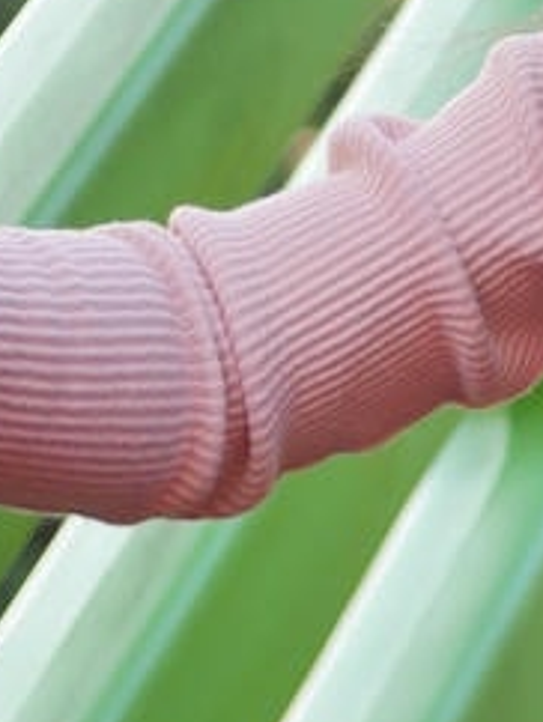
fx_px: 5512
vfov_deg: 7.5
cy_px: 385
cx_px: 1650
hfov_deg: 5.3
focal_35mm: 264
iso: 200
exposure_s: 1/400
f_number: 1.7
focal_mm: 20
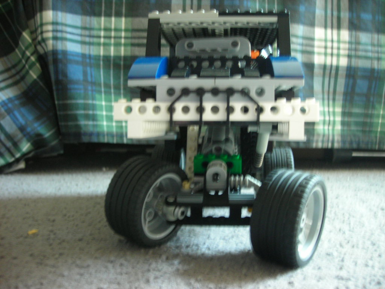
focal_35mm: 38
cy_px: 144
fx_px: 423
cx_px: 192
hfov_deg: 49.0
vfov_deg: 37.7
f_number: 3.2
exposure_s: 1/3.9
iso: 105
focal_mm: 6.3
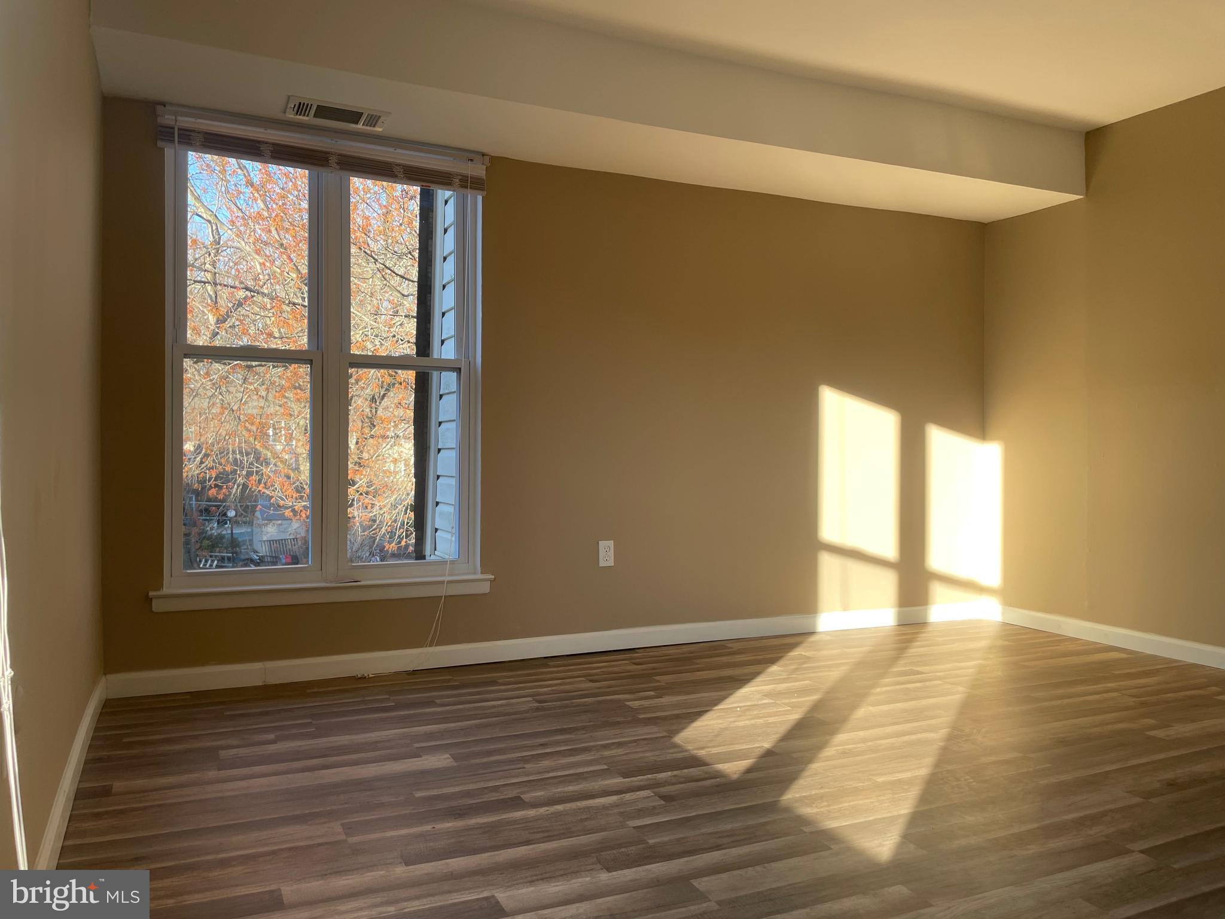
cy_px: 460
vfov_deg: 53.1
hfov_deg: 67.3
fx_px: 920
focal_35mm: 26
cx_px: 612
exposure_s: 1/153
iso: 32
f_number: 1.6
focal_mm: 4.2
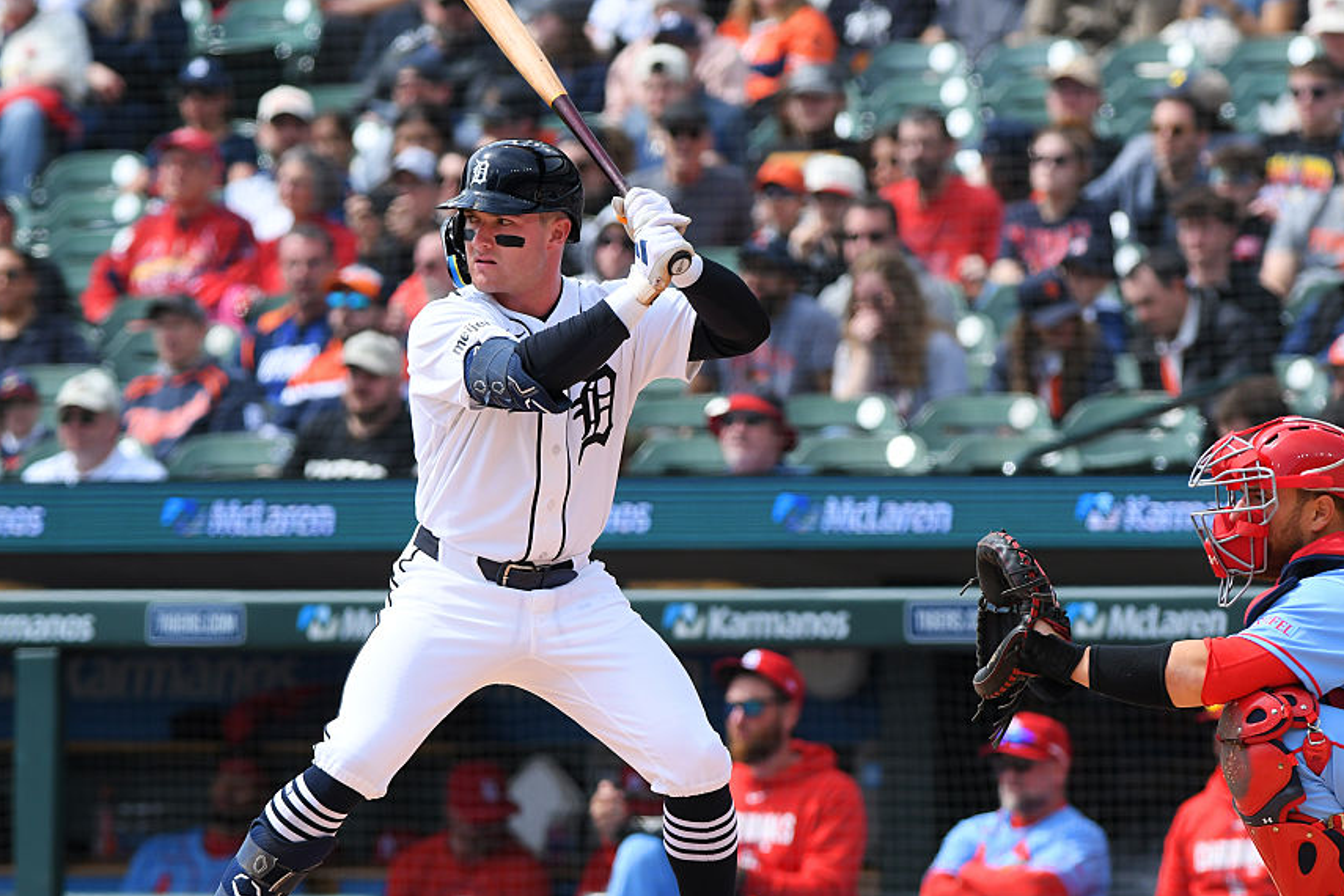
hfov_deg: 3.8
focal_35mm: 539
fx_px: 20121
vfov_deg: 2.6
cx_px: 547
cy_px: 523
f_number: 5.6
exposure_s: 1/3200
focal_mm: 300
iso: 500
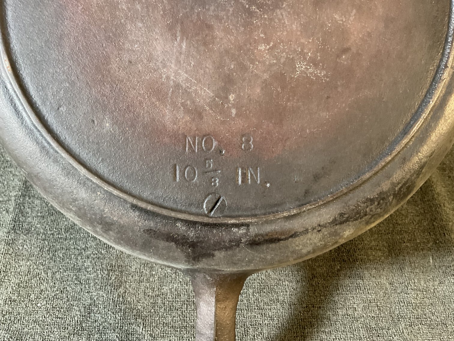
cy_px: 170
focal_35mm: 29
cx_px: 227
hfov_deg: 61.7
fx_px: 380
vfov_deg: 48.2
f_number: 1.8
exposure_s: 1/40
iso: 320
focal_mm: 3
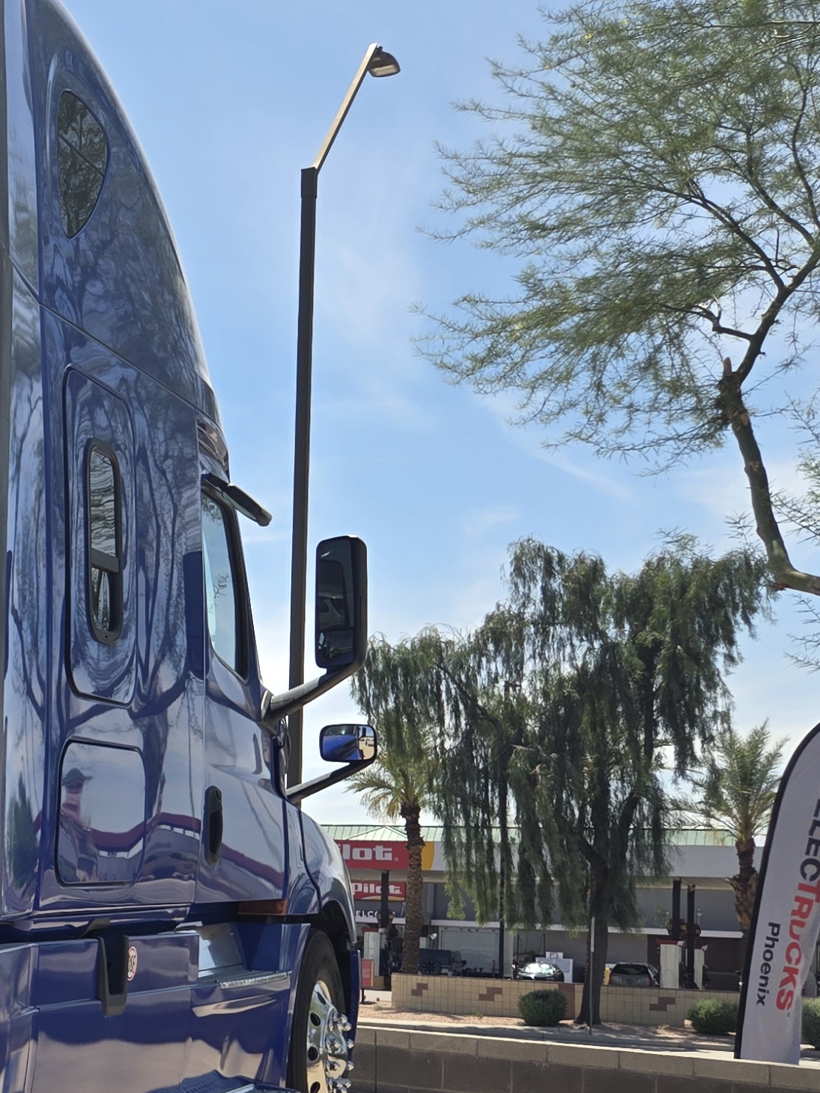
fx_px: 1990
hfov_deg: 19.2
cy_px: 788
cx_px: -536
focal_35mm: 63
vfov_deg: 30.3
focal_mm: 5.4
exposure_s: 1/1399
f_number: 1.8
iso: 25
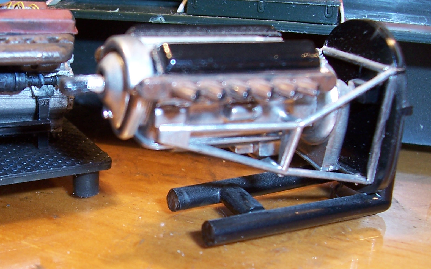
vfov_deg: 24.3
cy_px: 173
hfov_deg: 37.4
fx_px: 622
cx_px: 115
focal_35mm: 53
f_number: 2.7
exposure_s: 1/60
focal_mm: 5.6
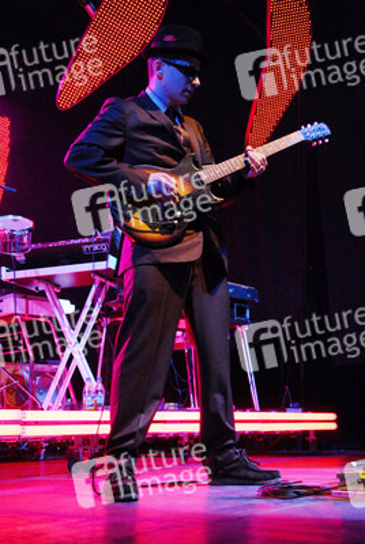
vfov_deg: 42.3
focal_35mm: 46
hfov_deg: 29.0
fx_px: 705
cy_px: 272
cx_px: 182
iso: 800
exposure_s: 1/60
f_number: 3.2
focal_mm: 31
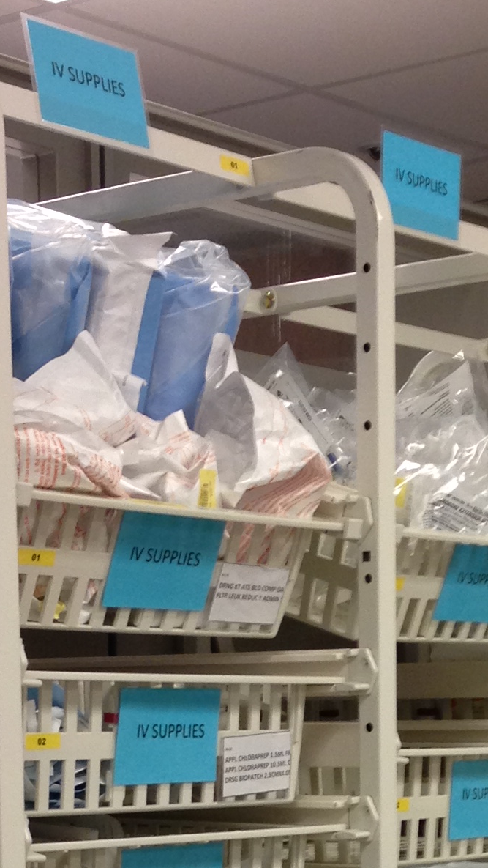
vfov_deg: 20.3
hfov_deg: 12.2
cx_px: 377
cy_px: 1016
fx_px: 2276
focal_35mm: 99
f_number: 2.4
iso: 100
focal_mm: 4.13
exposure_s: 1/20
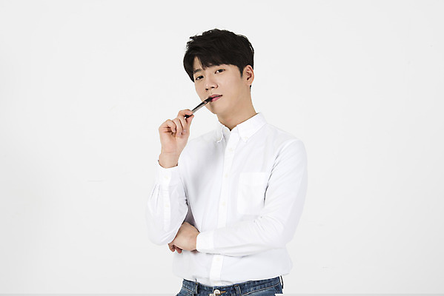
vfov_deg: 13.1
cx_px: 222
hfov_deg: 19.4
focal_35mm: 105
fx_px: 1296
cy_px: 148
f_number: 13
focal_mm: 105
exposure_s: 1/125
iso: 100
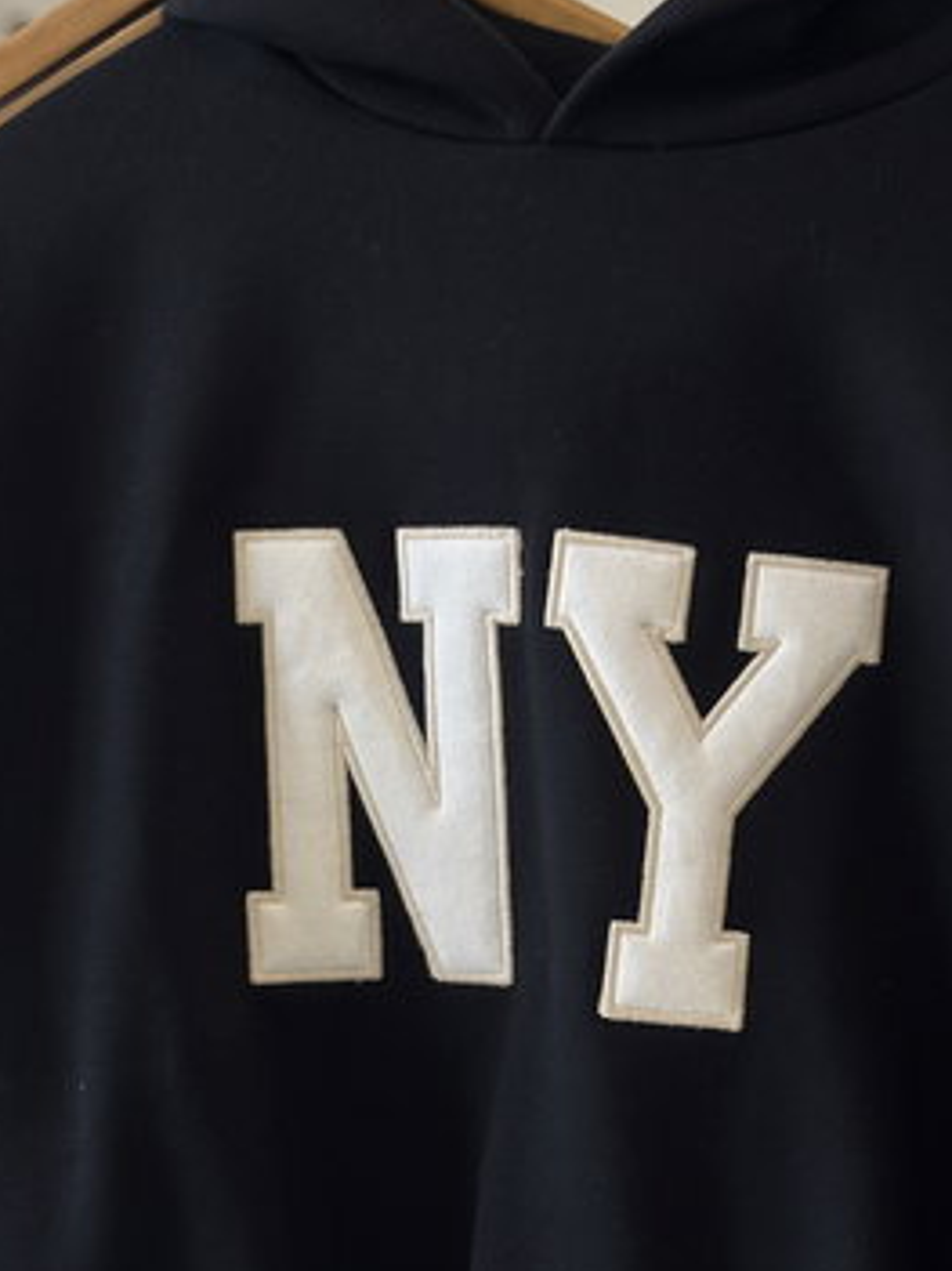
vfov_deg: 24.7
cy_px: 751
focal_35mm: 79
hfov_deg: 18.7
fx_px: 2899
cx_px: 467
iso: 80
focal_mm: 5.96
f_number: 1.6
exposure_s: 1/100
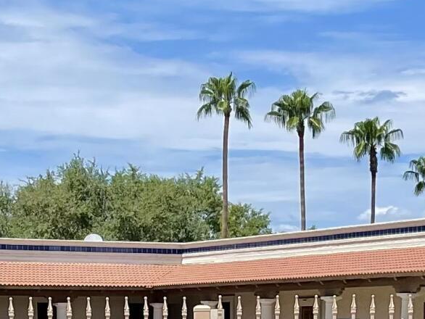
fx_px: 1634
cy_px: 555
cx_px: 206
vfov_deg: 10.5
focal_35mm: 133
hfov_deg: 14.8
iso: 32
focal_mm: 5.1
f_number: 1.6
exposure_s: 1/4348
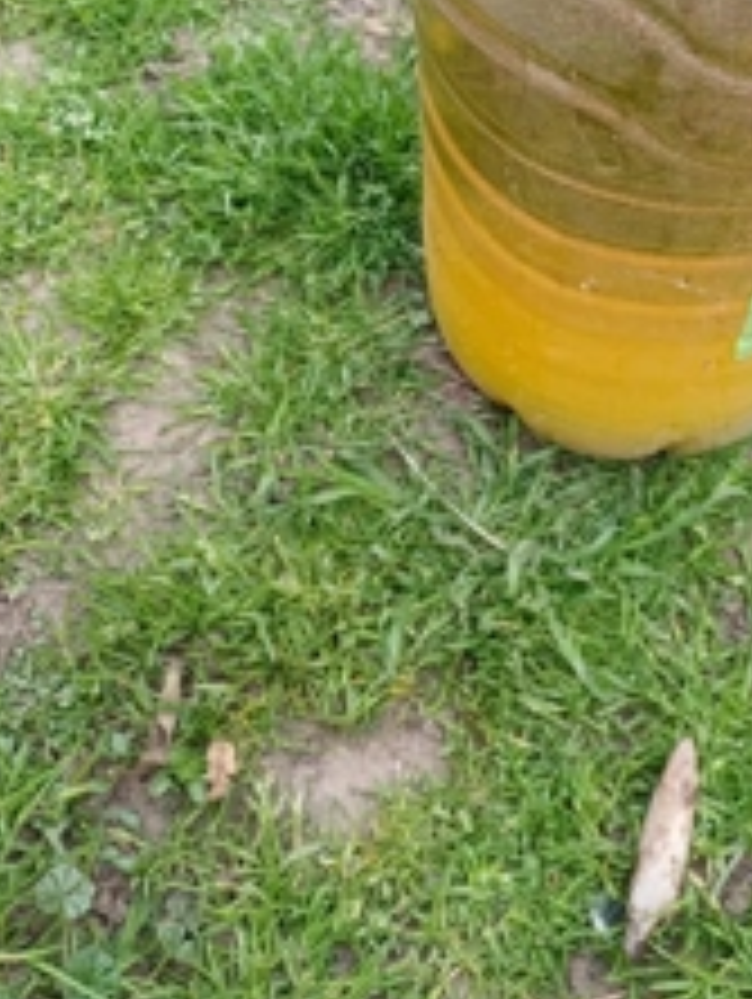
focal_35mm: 45
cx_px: 630
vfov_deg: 40.7
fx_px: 1301
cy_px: 234
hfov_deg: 31.2
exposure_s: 1/101
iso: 80
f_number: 1.8
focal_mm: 4.65
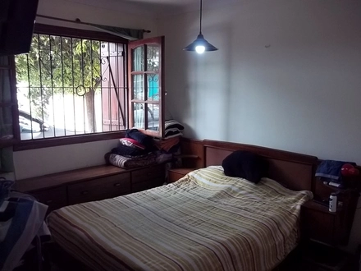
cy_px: 136
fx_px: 334
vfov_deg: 44.2
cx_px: 180
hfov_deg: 56.8
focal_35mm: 32
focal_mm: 5.7
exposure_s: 1/30
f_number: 2.9
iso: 160
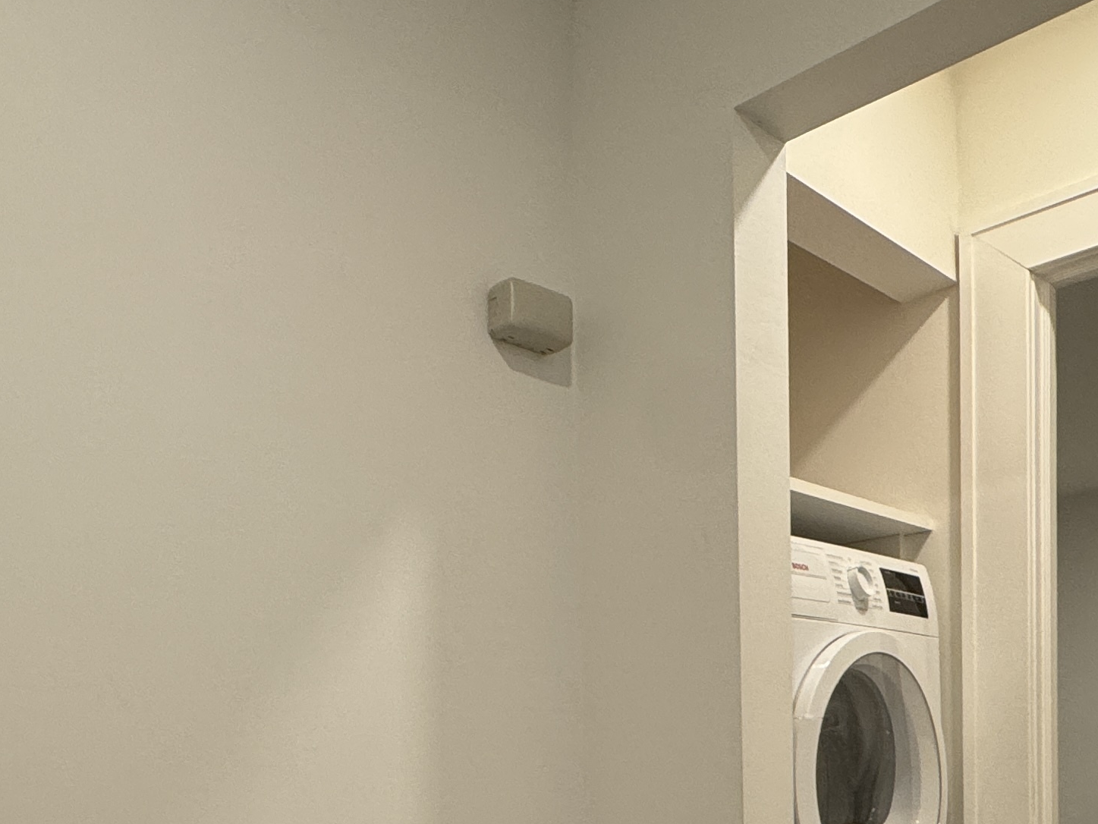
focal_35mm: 39
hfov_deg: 46.9
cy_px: 857
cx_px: 349
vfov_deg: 33.2
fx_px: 1237
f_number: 2.2
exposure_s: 1/60
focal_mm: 2.22
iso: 160
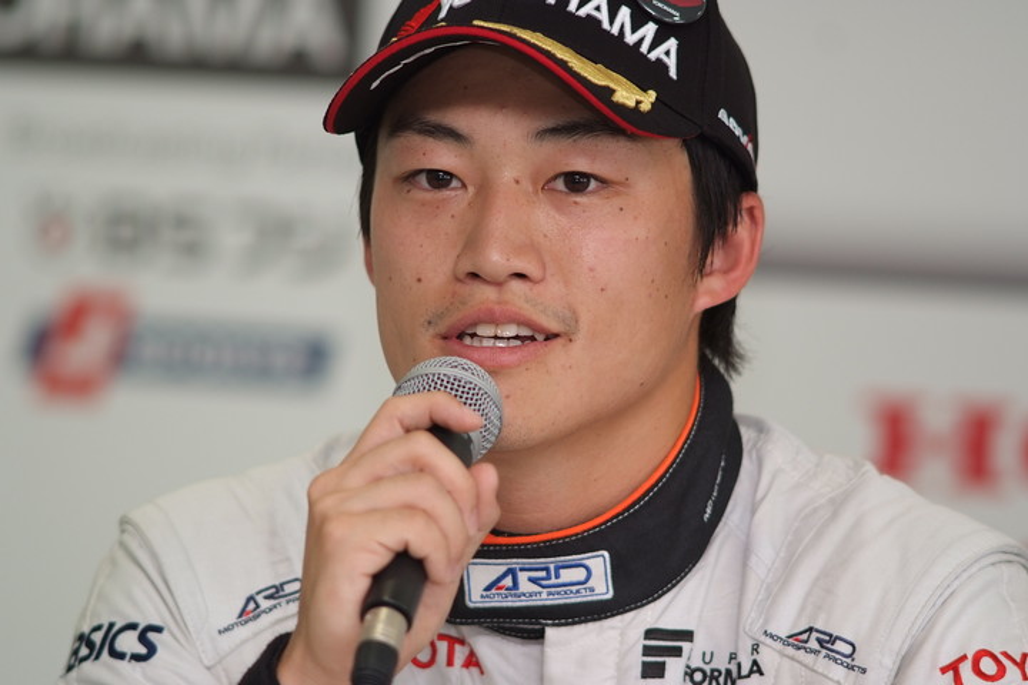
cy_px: 342
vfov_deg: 5.1
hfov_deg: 7.6
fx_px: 7709
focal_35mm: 270
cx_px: 514
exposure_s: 1/250
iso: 400
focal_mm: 180
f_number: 2.8
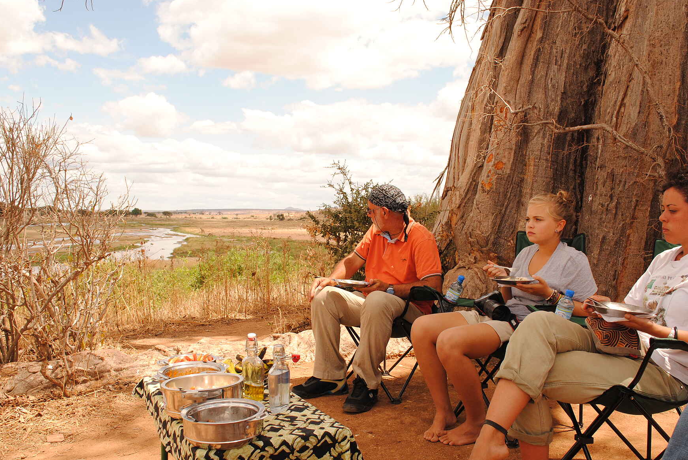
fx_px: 631
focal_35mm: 33
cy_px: 249
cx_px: 347
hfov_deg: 57.2
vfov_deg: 40.0
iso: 200
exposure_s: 1/320
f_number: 9
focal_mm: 20
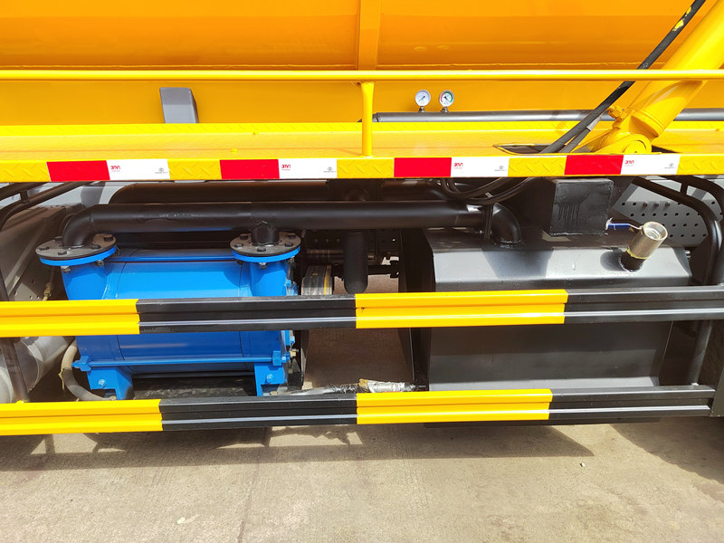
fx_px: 481
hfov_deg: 73.9
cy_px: 272
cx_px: 362
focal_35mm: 23
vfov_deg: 58.9
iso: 266
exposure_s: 1/813
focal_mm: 5.52
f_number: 1.9
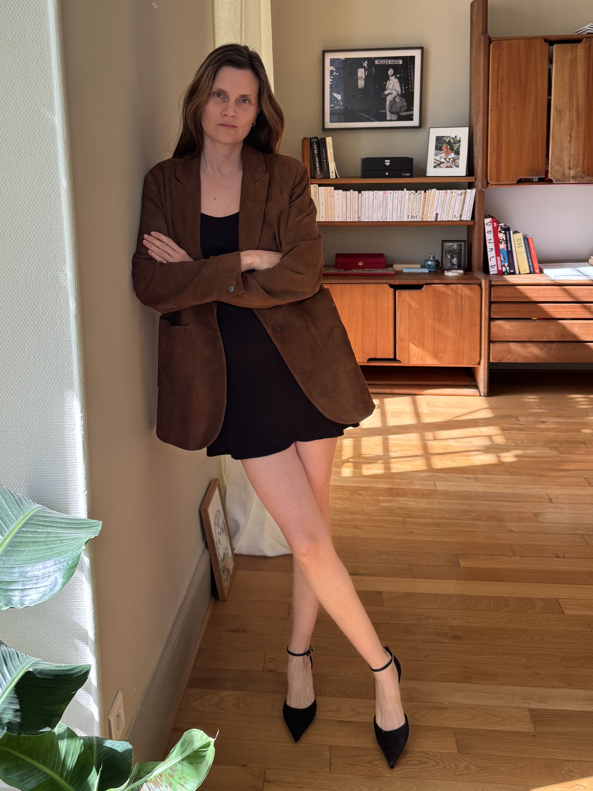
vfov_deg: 71.6
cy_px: 396
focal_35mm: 24
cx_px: 296
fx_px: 548
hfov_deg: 56.8
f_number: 1.78
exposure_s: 1/207
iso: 64
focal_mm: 6.76
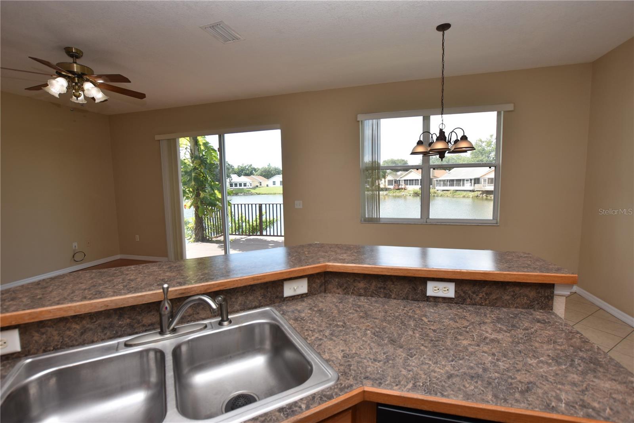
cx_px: 317
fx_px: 264
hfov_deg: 100.4
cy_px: 212
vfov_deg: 77.3
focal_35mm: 15
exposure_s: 1/125
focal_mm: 10
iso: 110
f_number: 5.6
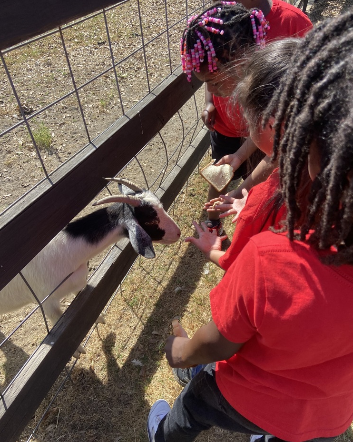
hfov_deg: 51.5
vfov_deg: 62.2
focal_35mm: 28
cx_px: 182
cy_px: 226
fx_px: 366
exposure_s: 1/1135
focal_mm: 4.25
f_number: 1.8
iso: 32
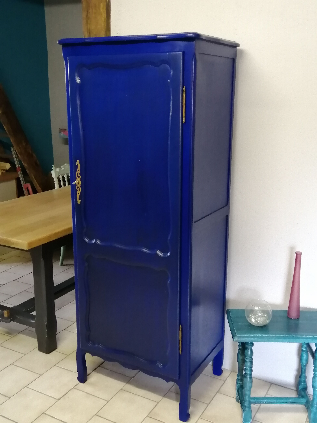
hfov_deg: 39.7
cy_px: 212
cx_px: 158
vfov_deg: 51.4
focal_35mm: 36
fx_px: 440
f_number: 1.8
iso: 320
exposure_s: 1/25
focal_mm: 3.6
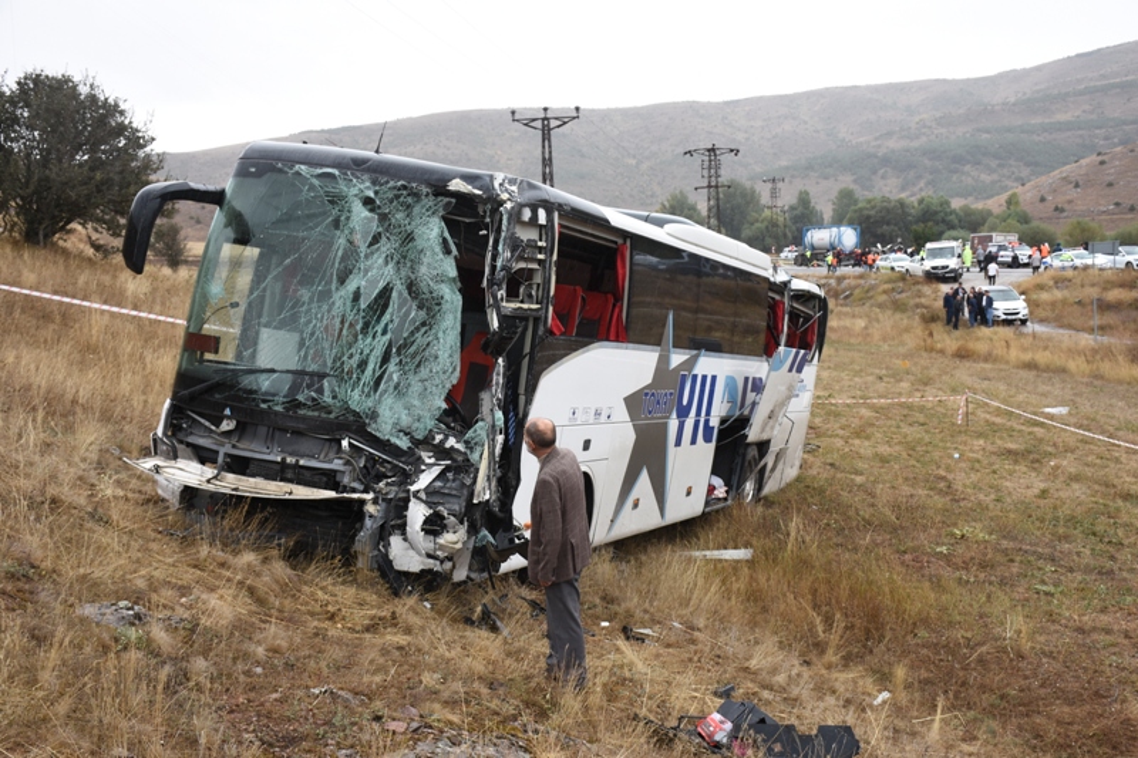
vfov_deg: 28.1
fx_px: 1517
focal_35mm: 48
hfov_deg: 41.1
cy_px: 379
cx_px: 569
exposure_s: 1/160
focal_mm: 32
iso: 200
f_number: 6.3
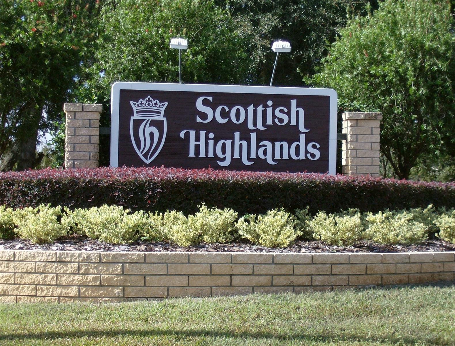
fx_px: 1426
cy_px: 173
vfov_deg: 13.8
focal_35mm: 108
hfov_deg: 18.1
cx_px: 228
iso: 100
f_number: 4.8
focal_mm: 18
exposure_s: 1/349
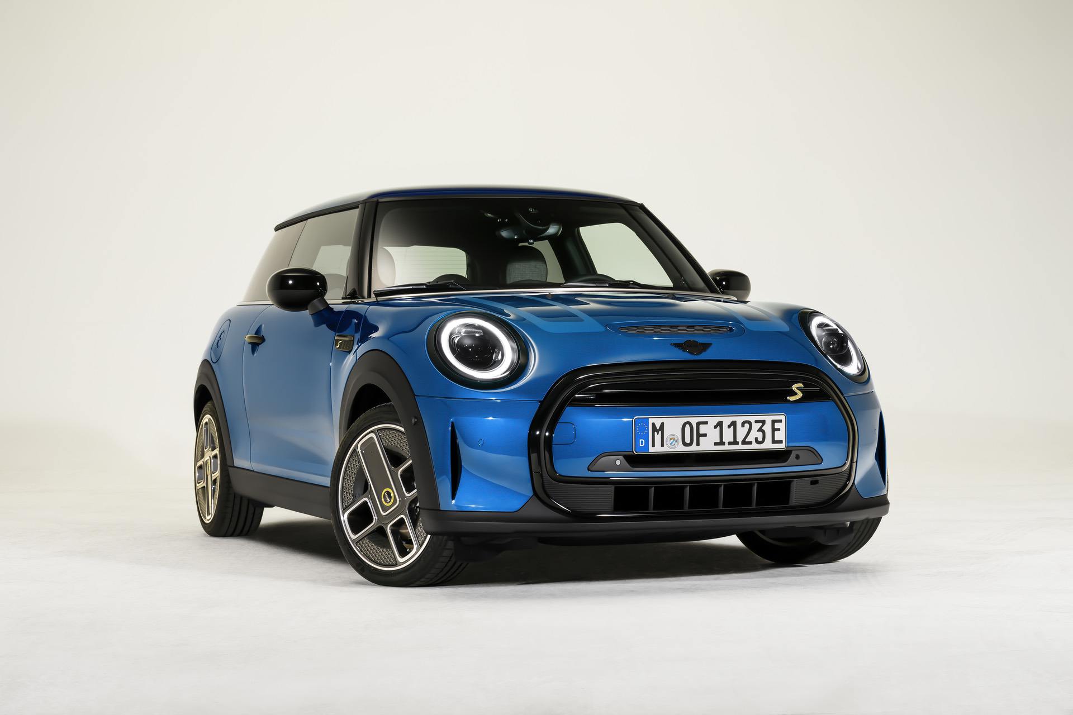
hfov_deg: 28.8
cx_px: 536
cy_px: 358
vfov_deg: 19.5
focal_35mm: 70
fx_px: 2086
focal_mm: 70
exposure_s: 1/1.67
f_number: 13
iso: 100
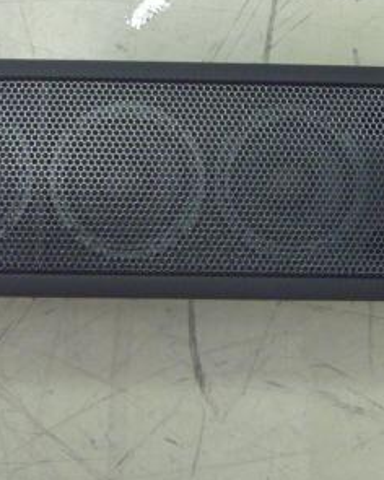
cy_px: 174
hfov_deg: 20.5
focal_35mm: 74
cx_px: 98
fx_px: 1051
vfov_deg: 25.6
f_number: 3.5
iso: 320
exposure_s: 1/30
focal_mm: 6.3
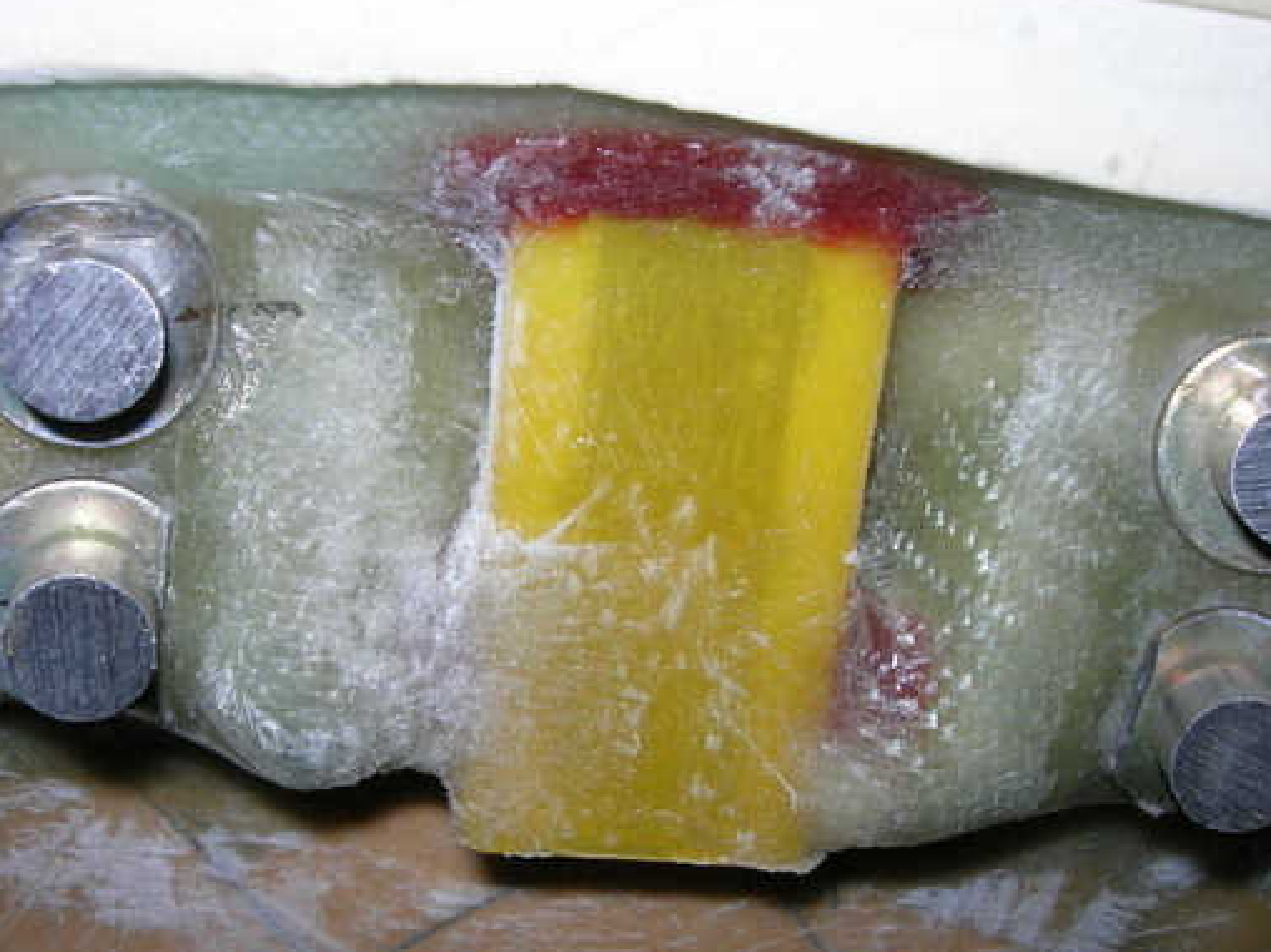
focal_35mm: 48
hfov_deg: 39.7
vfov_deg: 30.2
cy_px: 569
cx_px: 637
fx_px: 1762
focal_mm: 7.8
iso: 64
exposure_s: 1/60.1
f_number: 4.8
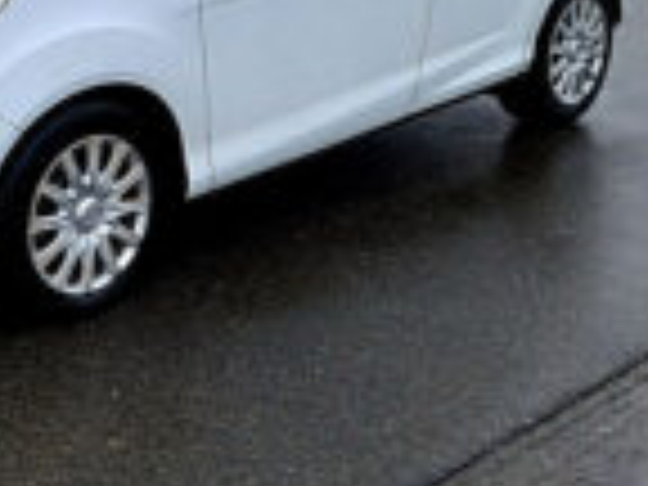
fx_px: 1217
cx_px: 52
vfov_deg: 22.2
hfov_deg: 28.5
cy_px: 79
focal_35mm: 65
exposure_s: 1/327
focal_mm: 4.6
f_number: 2
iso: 25
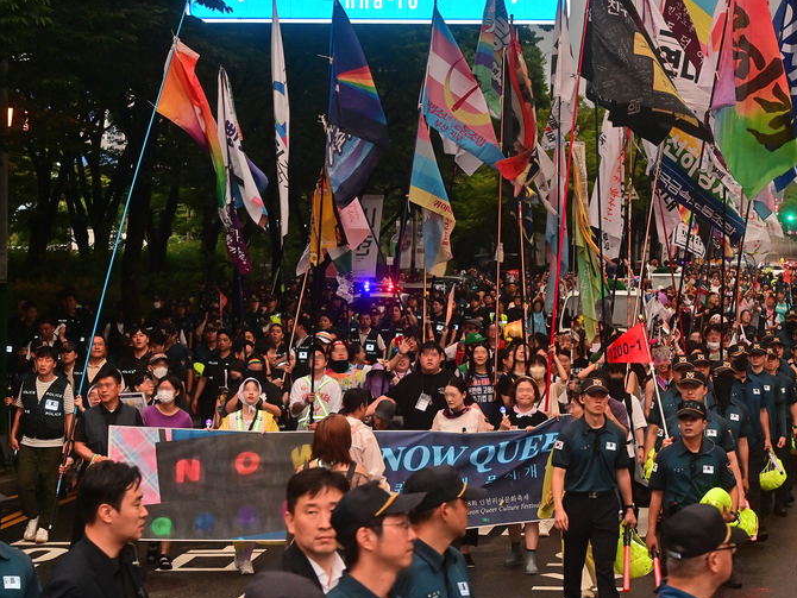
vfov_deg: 14.8
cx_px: 467
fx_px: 2303
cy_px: 282
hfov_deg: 19.6
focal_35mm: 100
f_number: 7.1
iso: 3200
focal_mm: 85
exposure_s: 1/160
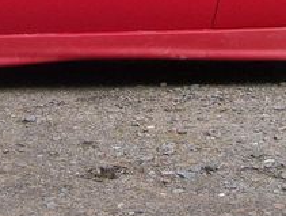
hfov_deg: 18.0
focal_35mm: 109
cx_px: 102
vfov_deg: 13.3
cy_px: -30
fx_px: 902
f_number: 2.7
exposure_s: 1/725
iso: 80
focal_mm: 6
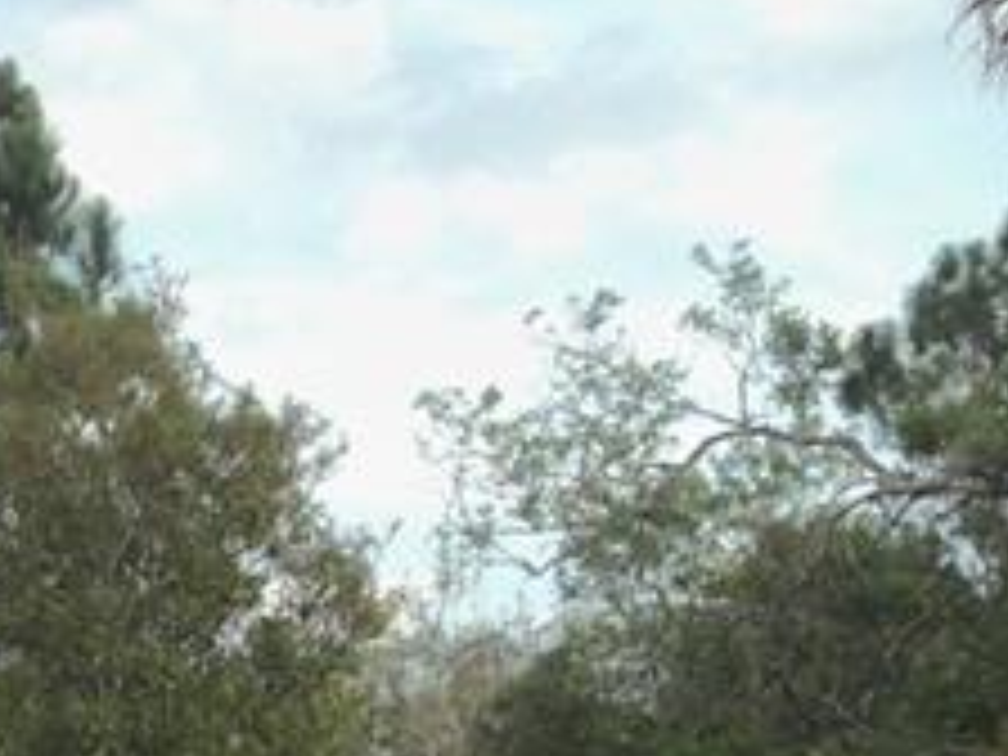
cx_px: -1071
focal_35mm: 151
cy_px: 981
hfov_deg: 11.6
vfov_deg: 9.6
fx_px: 4397
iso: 50
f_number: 2.4
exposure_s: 1/120
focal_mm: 4.12
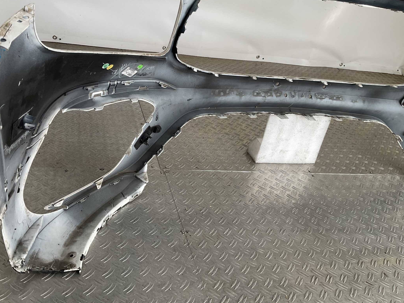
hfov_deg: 51.2
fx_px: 420
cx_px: 180
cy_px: 120
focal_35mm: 36
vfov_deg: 39.5
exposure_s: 1/100
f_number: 1.8
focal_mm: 3
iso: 16
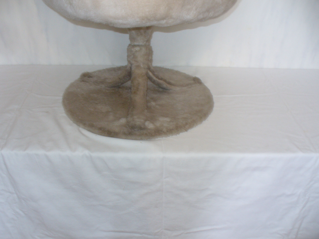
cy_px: 120
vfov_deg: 38.7
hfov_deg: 50.1
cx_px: 160
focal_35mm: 37
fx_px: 341
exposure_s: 1/8
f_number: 2.8
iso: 100
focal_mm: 6.1
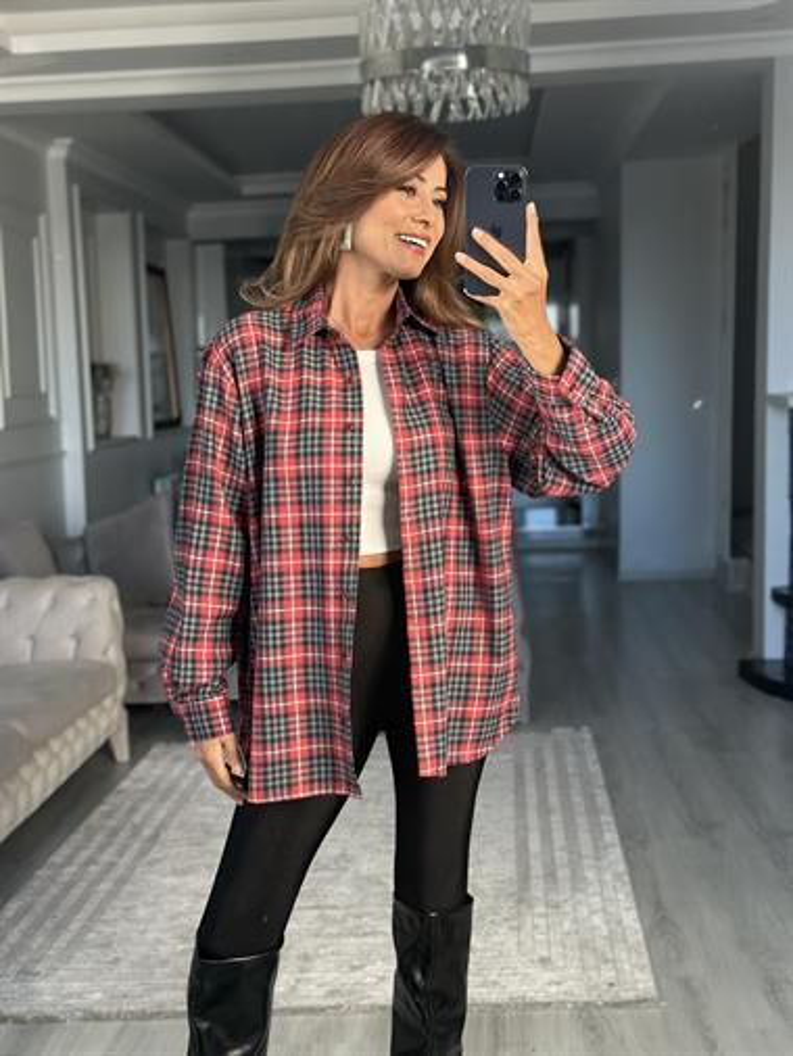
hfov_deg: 30.3
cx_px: 396
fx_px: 1465
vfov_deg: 39.6
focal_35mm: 48
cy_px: 528
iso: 100
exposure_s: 1/121
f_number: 1.78
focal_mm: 6.86
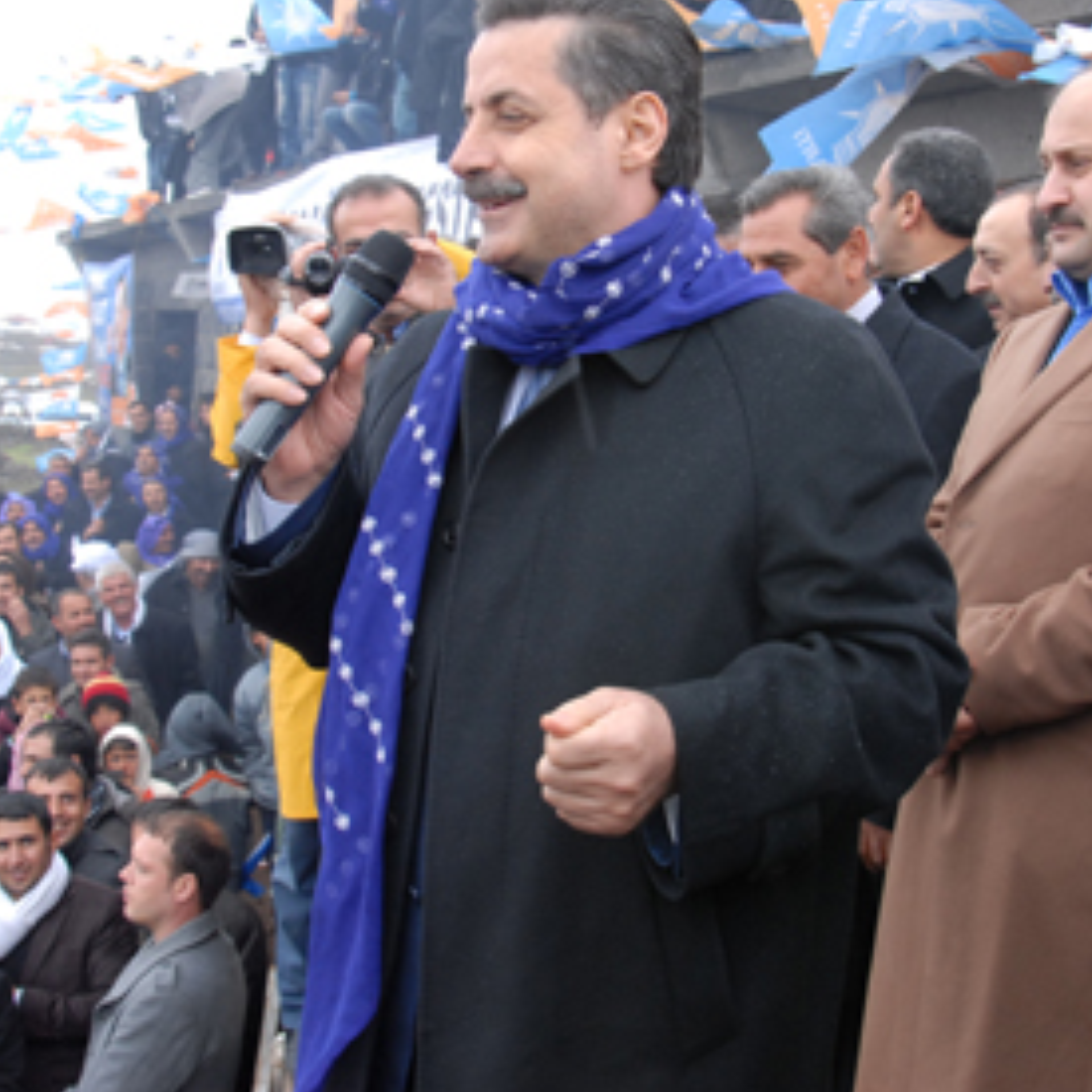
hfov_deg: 34.8
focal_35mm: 49
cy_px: 433
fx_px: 1741
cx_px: 584
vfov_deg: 34.7
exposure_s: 1/80
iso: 400
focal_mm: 21
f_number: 6.3
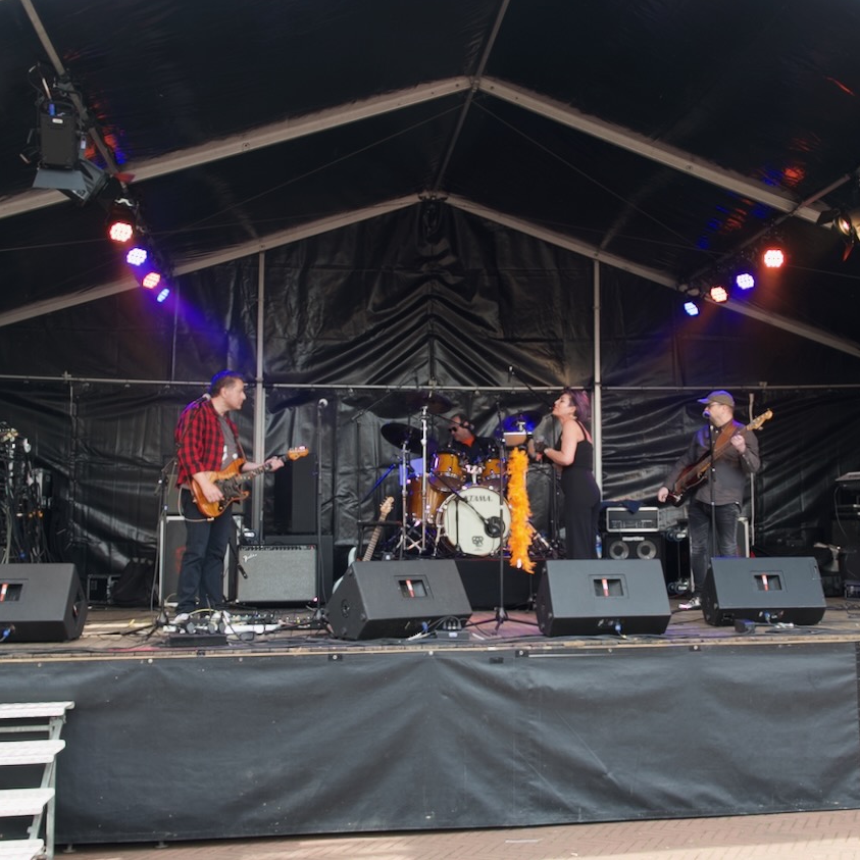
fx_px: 1124
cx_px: 504
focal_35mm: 40
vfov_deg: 41.9
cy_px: 425
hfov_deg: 41.7
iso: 100
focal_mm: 11.51
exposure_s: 1/125
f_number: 2.8
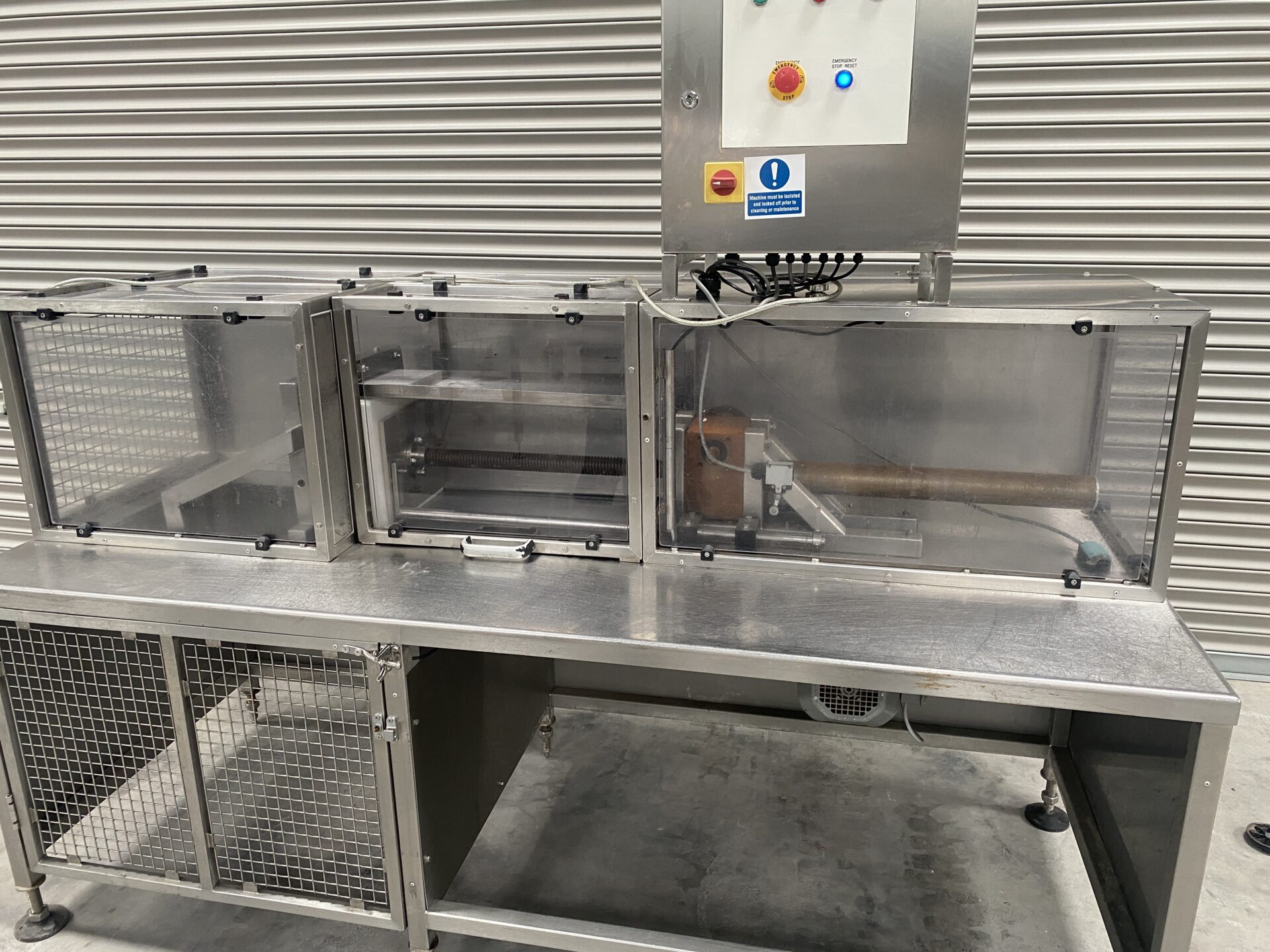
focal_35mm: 26
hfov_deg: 67.3
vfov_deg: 53.1
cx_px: 635
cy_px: 476
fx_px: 954
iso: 125
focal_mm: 4.25
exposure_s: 1/86
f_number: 1.8
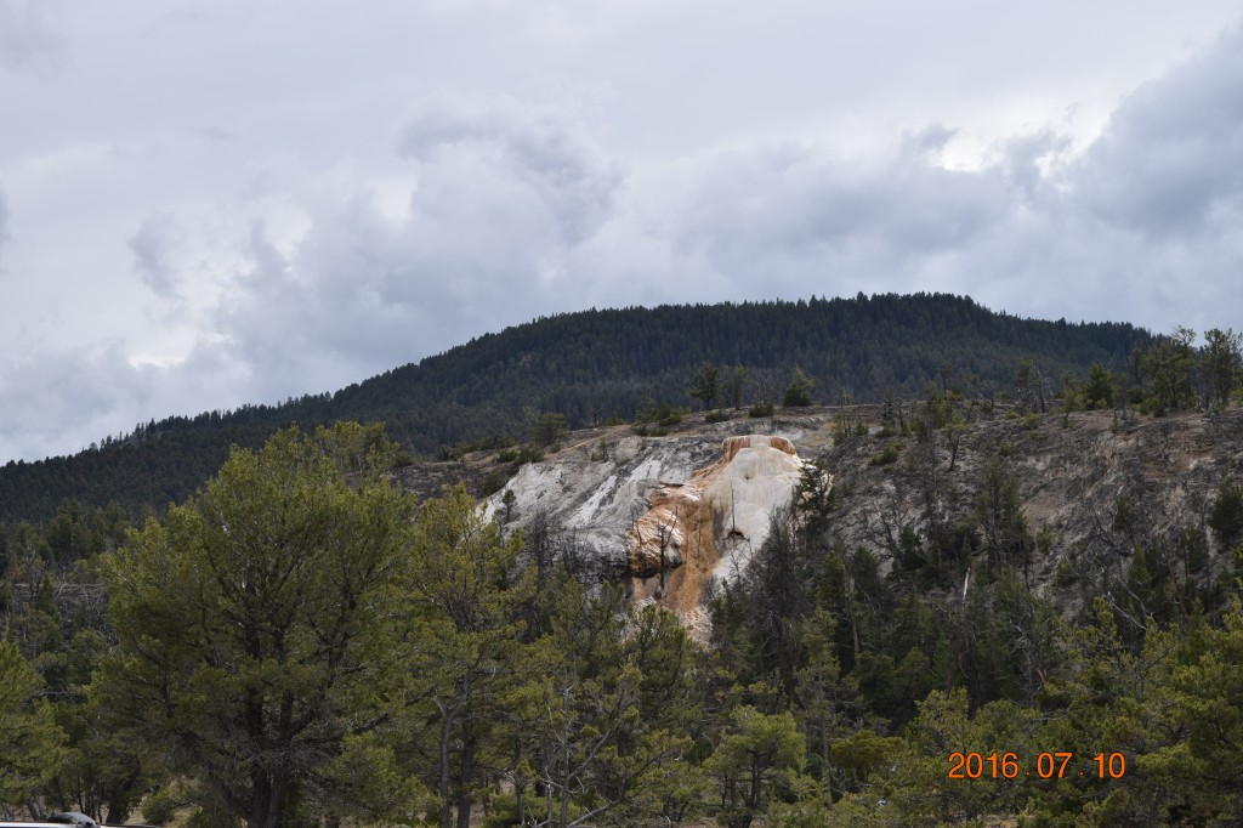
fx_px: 2847
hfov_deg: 24.6
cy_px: 414
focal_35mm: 82
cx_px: 622
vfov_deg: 16.5
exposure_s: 1/640
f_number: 8
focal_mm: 55
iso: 200
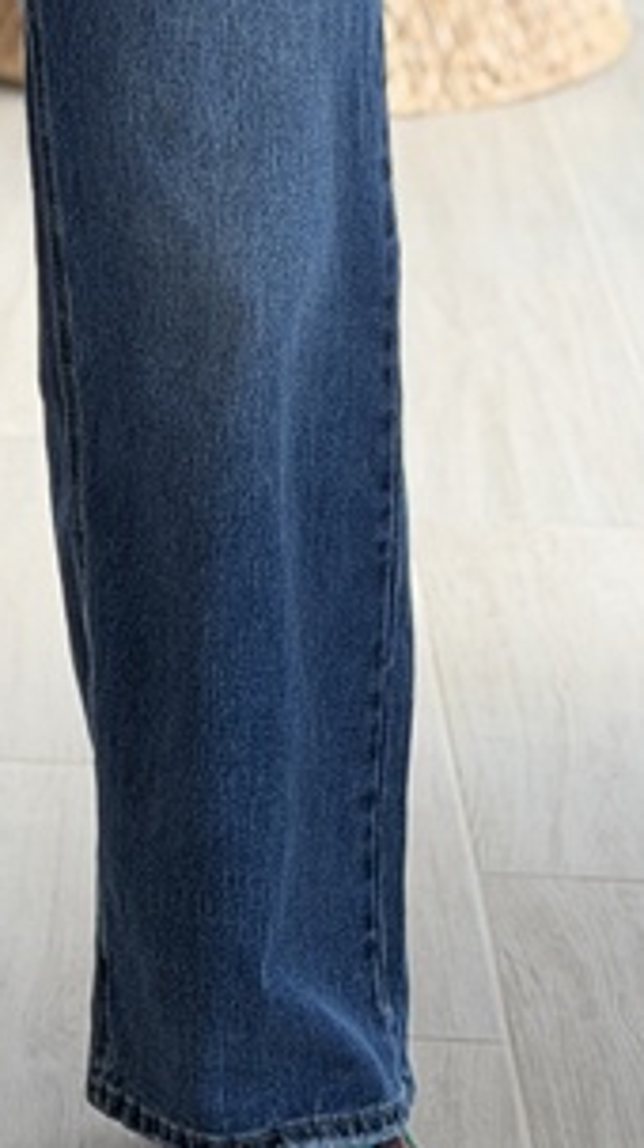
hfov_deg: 6.9
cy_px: -474
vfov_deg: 11.9
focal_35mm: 174
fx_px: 5293
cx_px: -72
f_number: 1.78
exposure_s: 1/157
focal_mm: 6.76
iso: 125
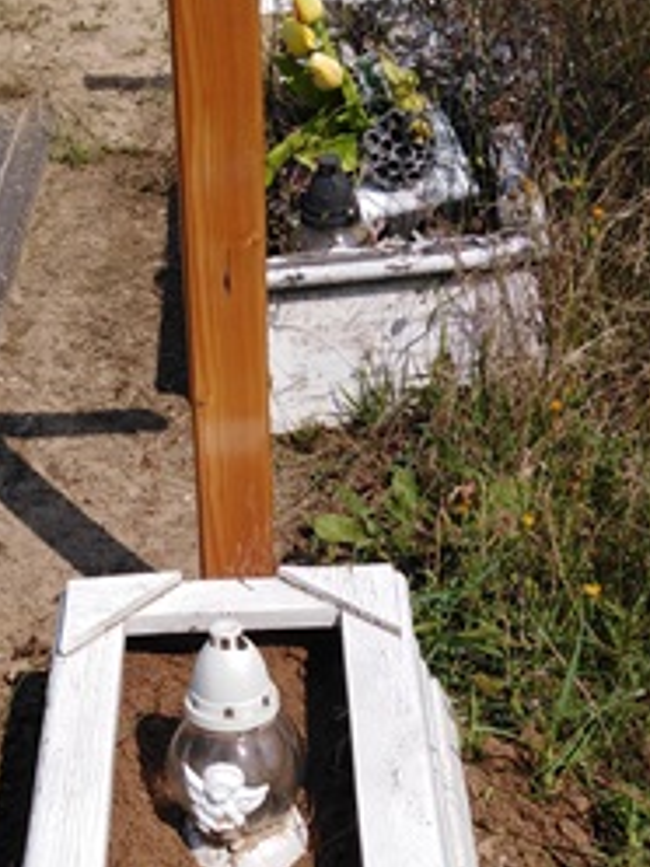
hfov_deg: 21.8
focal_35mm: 67
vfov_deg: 28.6
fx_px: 1677
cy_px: 647
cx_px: 210
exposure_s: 1/2272
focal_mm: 3.46
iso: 100
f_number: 2.2
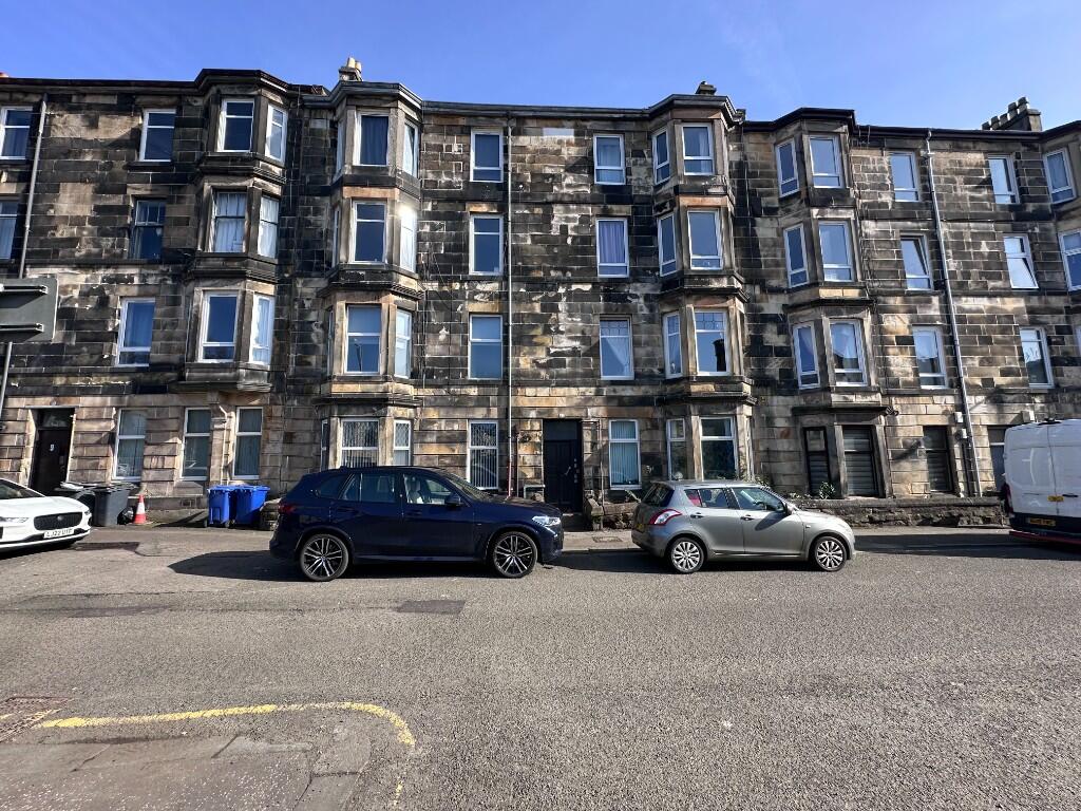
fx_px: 437
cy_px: 406
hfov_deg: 102.1
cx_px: 540
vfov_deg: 85.7
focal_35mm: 14
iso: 40
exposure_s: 1/633
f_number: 2.2
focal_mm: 2.22
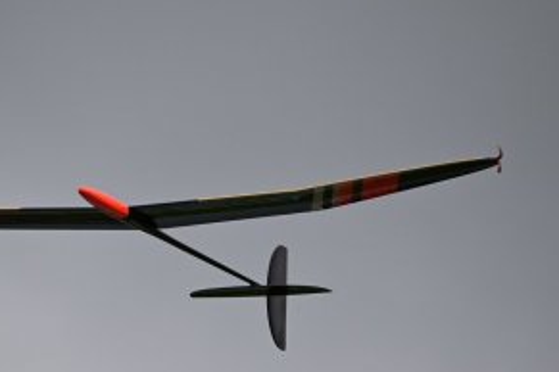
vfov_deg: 2.0
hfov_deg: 3.0
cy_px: 267
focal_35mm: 684
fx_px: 10620
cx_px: 210
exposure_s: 1/3200
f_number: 7.1
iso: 2000
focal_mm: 400
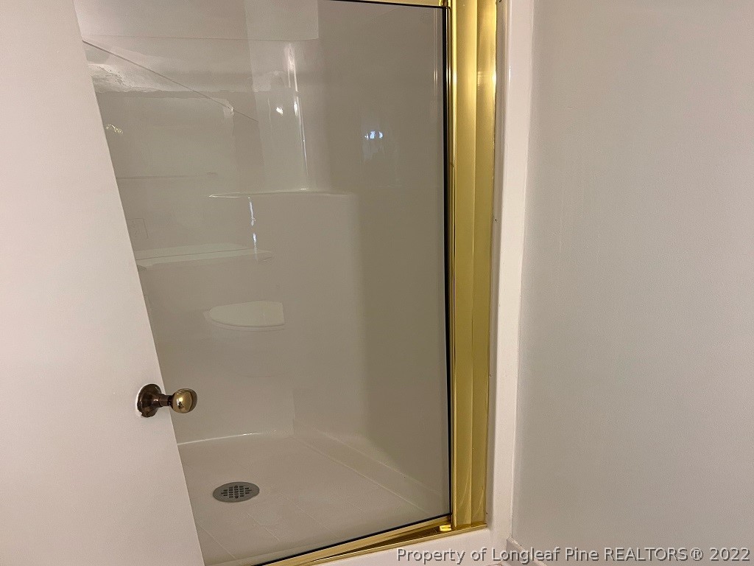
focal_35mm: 26
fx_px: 566
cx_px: 377
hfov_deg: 67.3
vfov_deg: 53.1
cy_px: 283
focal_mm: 5.7
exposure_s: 1/60
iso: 100
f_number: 1.5
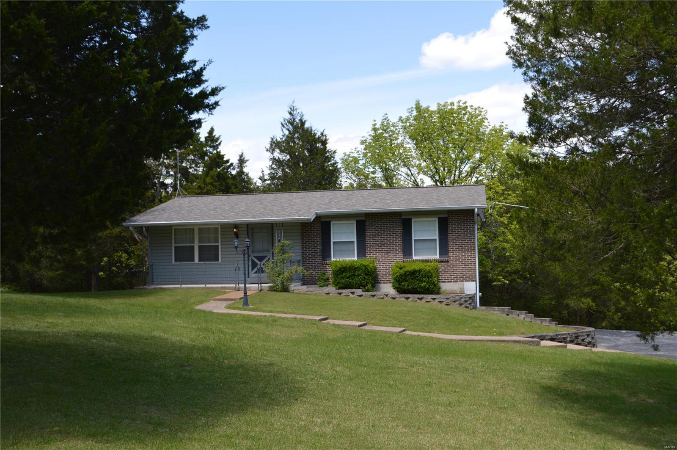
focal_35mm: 39
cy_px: 225
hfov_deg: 49.6
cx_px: 338
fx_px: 733
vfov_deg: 34.1
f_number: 6.3
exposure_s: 1/160
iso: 100
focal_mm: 26
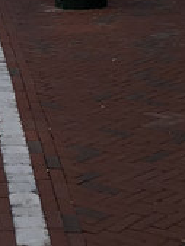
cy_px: -229
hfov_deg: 9.4
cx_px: -102
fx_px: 1096
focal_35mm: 154
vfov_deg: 11.6
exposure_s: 1/1389
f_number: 1.8
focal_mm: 3.99
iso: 20
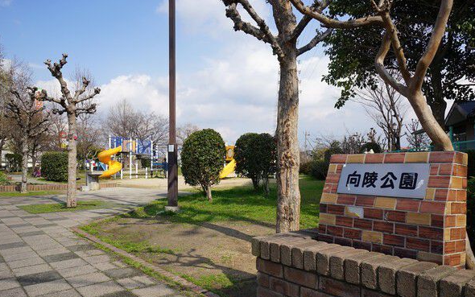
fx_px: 363
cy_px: 160
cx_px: 239
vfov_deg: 44.5
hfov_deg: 66.5
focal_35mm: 28
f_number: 13
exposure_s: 1/100
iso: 100
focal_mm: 18
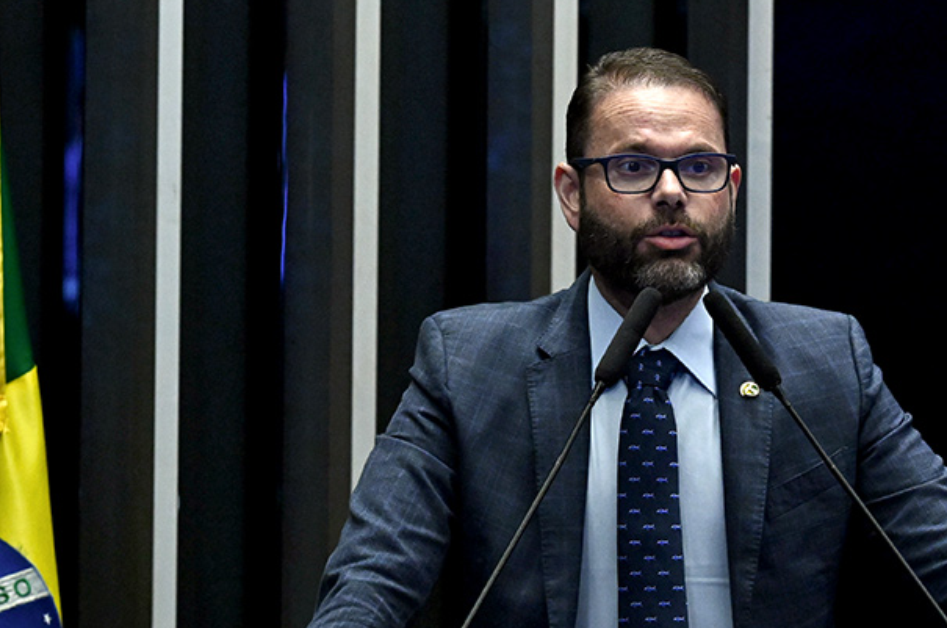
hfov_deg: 6.1
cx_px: 648
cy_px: 426
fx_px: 8954
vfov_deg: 4.0
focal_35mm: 341
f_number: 5
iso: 4000
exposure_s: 1/125
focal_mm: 160
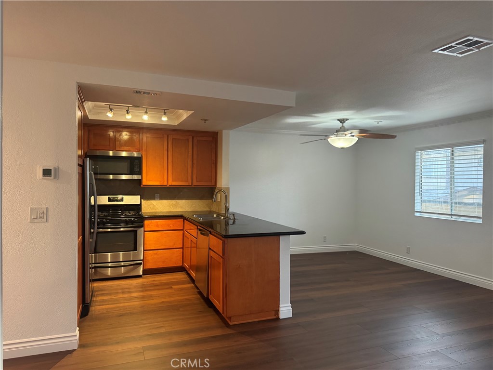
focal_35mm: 24
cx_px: 246
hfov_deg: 71.6
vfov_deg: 56.8
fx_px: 342
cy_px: 185
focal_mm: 6.76
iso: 500
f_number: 1.78
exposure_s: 1/60
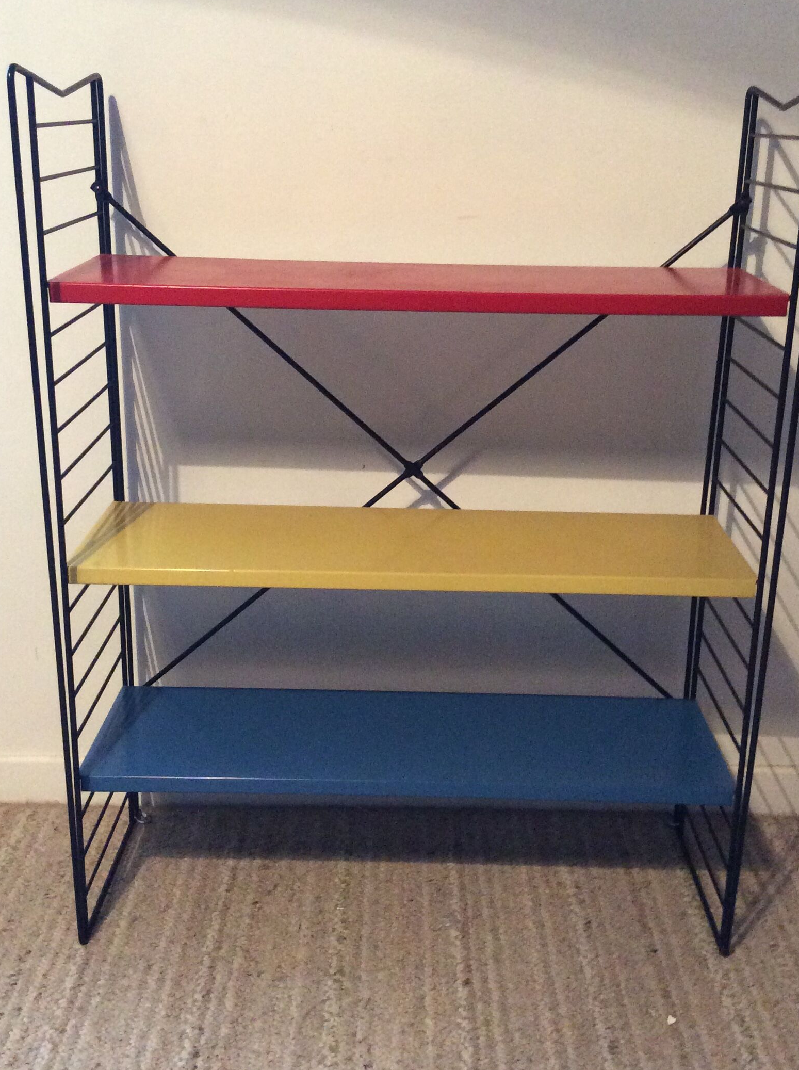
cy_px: 481
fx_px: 1234
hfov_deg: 35.9
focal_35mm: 40
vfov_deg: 46.8
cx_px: 411
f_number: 2.4
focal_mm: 3.3
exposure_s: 1/25
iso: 250
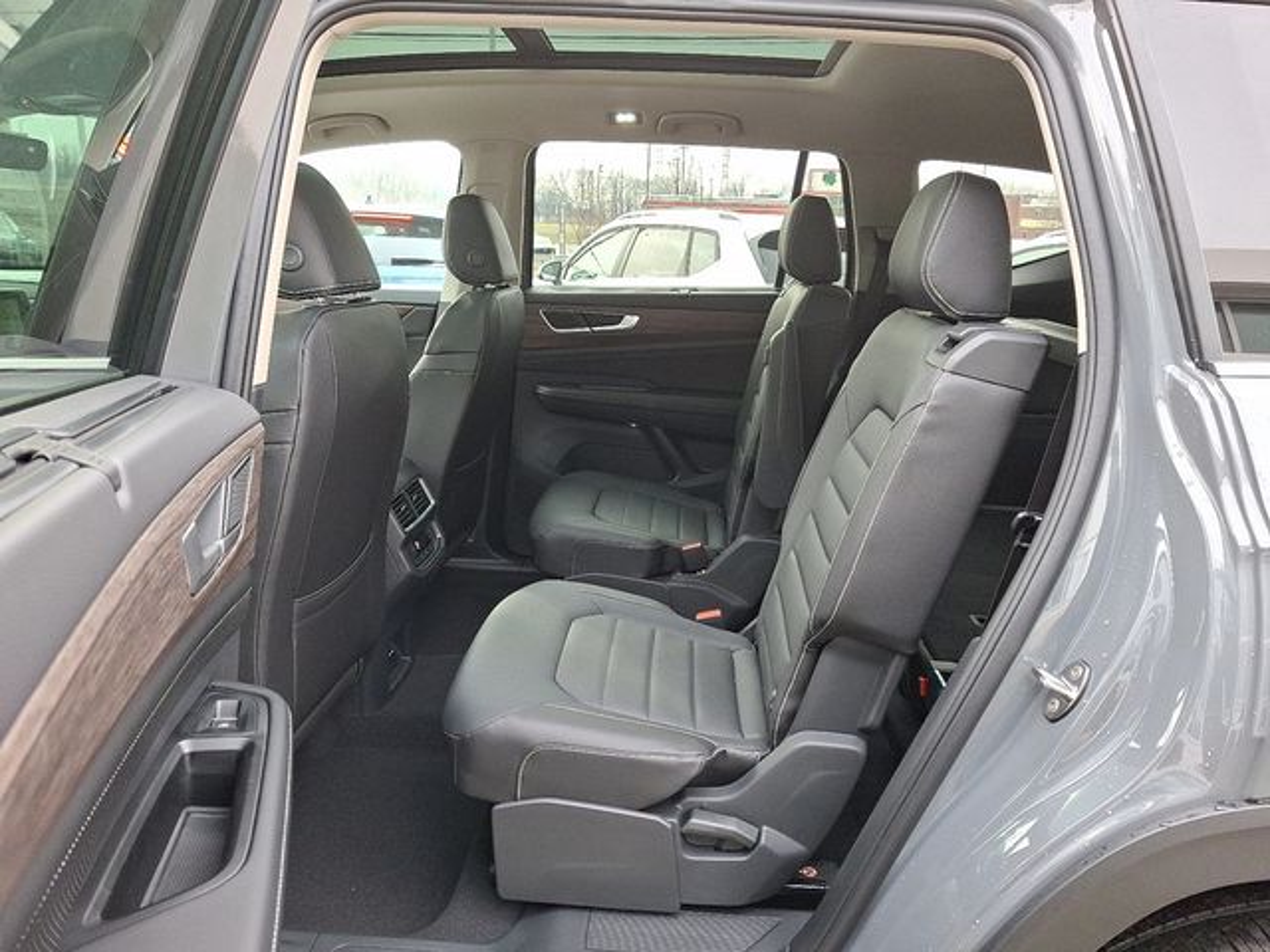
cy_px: 476
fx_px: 917
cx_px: 635
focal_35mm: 25
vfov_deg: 54.9
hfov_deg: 69.4
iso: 82
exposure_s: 1/120
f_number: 1.8
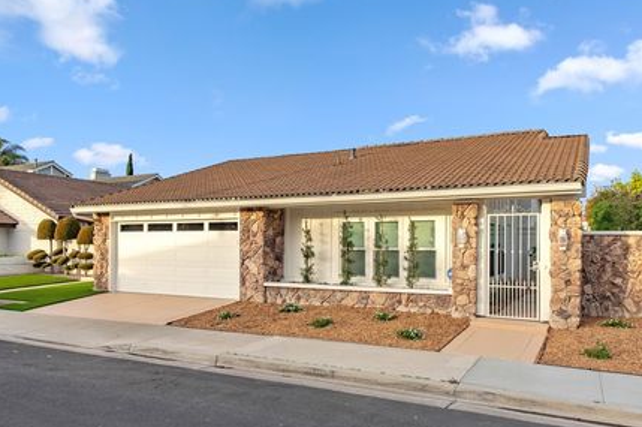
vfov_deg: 46.3
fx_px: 499
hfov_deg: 65.4
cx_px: 347
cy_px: 231
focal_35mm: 28
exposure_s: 1/250
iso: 200
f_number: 8
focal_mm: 24
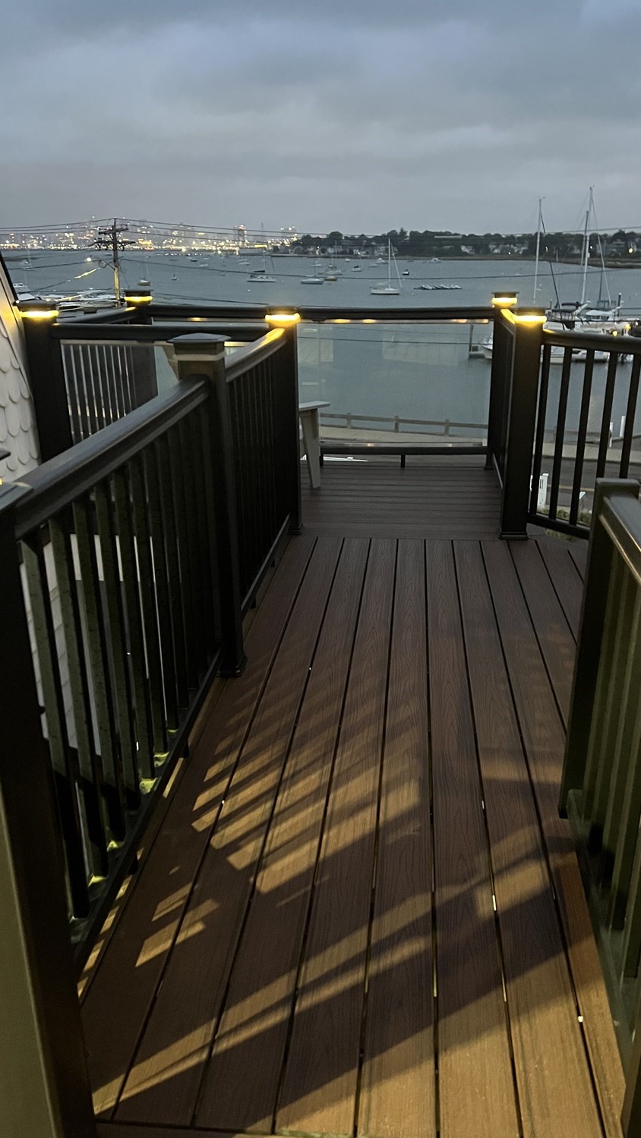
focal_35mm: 29
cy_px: 567
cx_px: 350
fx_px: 876
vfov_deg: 66.1
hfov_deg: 40.2
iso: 800
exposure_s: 1/30
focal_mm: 5.7
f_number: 1.5
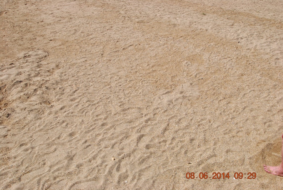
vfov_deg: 37.0
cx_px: 142
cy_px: 95
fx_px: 283
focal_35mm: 36
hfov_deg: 53.1
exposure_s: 1/320
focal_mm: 24
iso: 100
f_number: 9
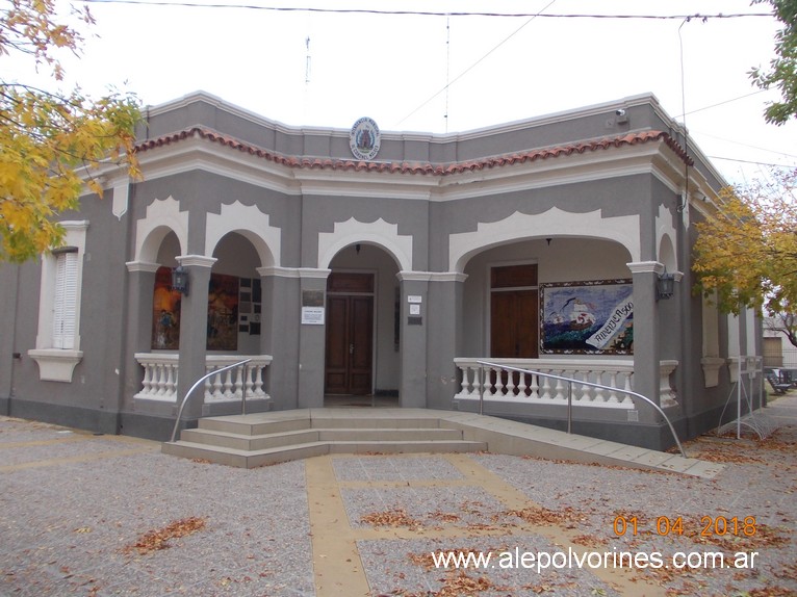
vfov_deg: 49.7
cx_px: 398
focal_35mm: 28
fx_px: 644
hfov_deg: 63.5
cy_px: 298
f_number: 5.4
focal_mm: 4
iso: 80
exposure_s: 1/160
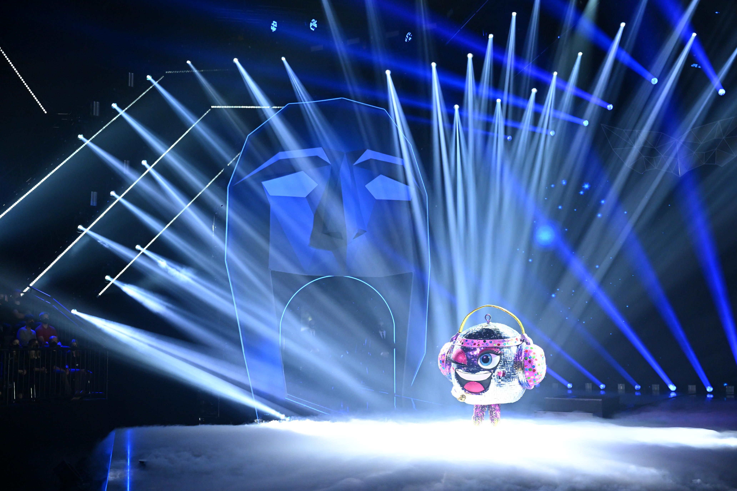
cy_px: 246
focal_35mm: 43
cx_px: 368
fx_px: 880
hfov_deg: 45.4
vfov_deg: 31.2
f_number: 2.8
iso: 3200
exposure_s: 1/1000
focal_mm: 43
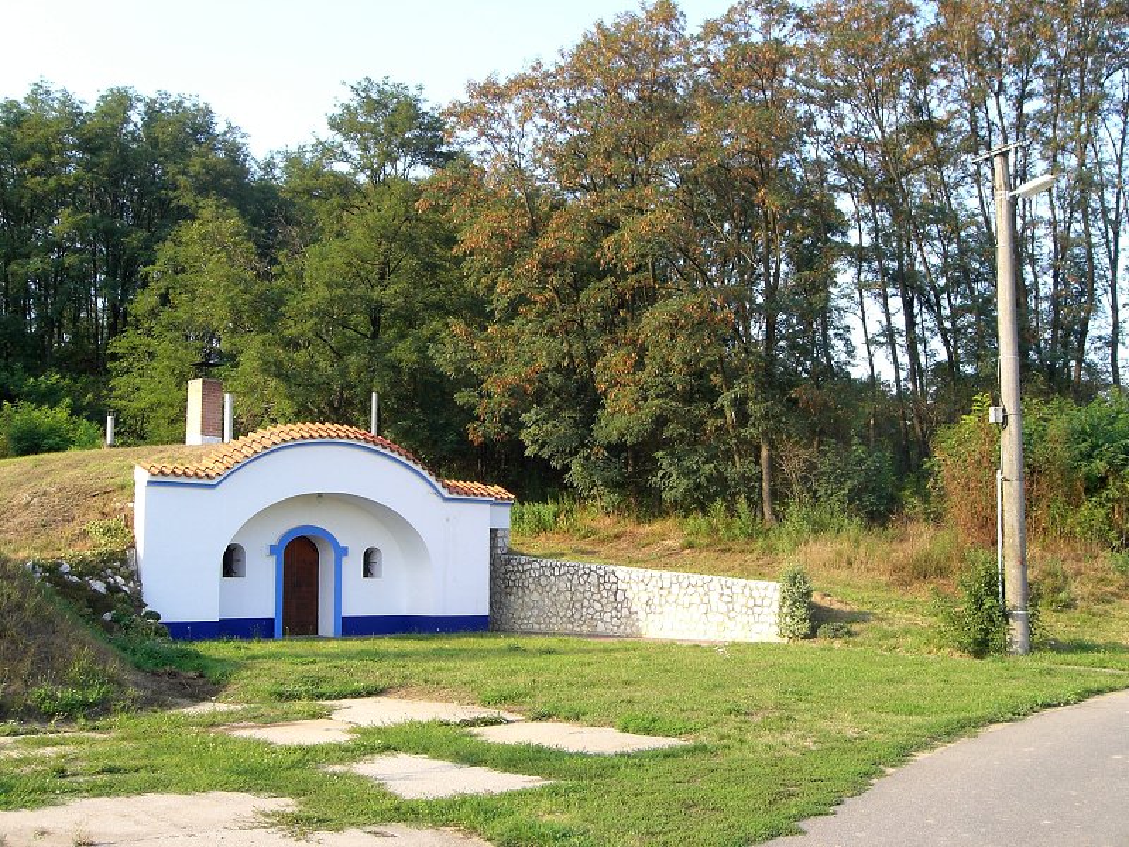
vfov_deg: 37.7
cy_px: 424
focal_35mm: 38
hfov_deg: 49.0
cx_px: 564
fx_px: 1239
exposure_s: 1/100
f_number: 4.4
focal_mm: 6.3
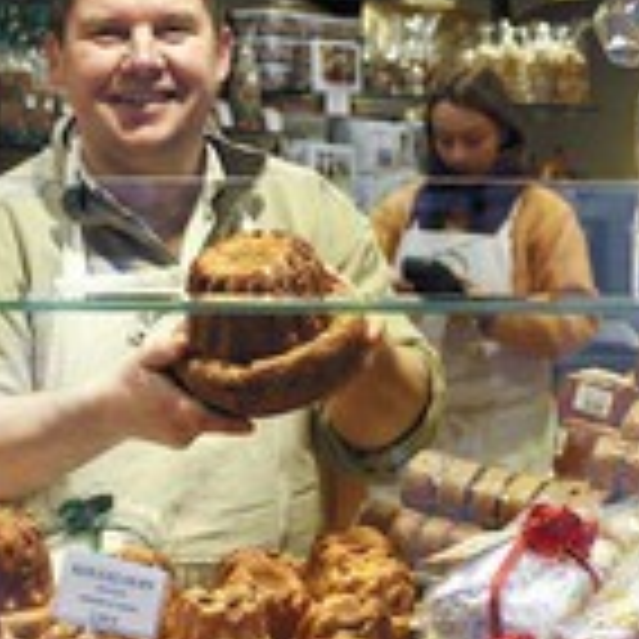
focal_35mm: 117
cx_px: 322
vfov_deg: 14.9
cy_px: 266
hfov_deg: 14.9
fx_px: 2449
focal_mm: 31
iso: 200
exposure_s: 1/80
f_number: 4
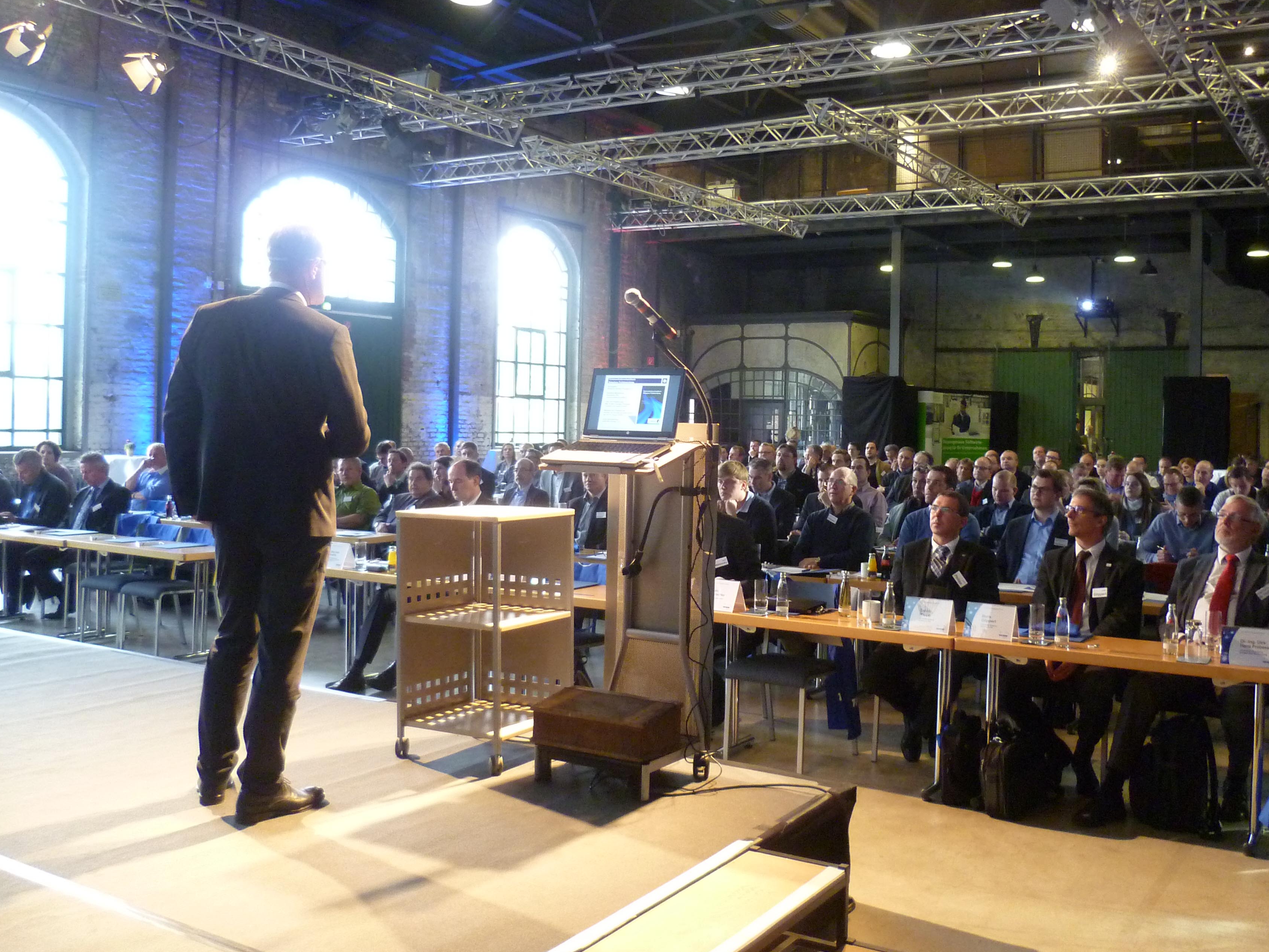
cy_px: 414
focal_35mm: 33
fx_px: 1210
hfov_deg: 55.2
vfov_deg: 42.9
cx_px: 715
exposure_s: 1/13
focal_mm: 5
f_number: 2.8
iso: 400
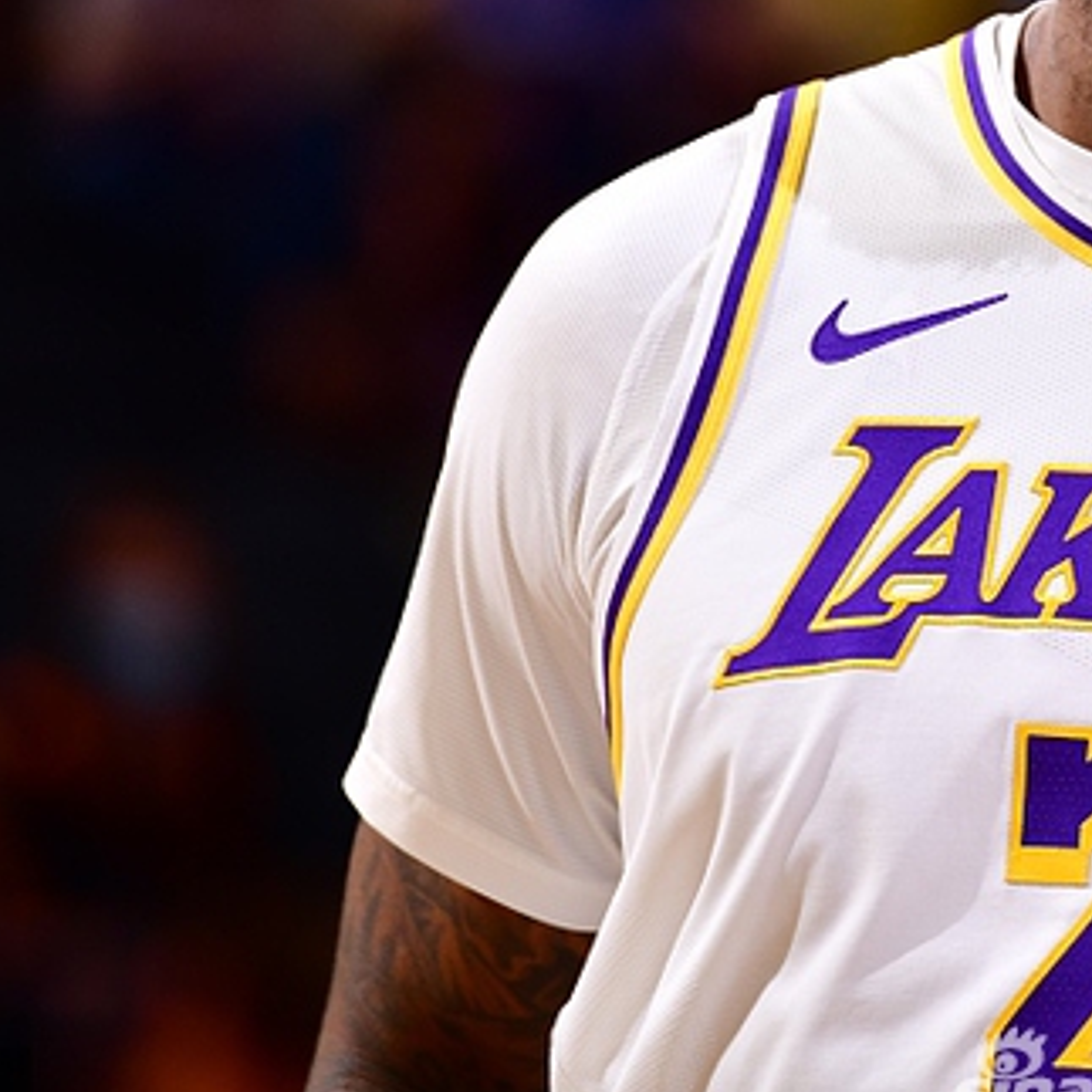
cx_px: 1180
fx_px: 35655
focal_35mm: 999
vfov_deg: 1.8
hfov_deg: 1.8
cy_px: 93
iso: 320
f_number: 5.6
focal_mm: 400
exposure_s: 1/250
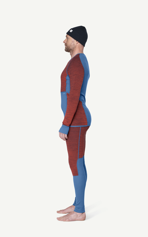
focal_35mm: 72
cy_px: 119
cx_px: 72
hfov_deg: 18.1
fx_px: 465
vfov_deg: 28.6
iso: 100
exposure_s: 1/50
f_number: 5.6
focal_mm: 70
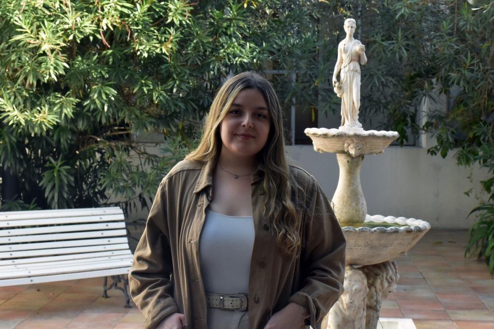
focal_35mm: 68
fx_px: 926
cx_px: 247
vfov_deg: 20.2
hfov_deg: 29.9
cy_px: 164
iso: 1600
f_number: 10
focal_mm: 45
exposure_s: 1/400
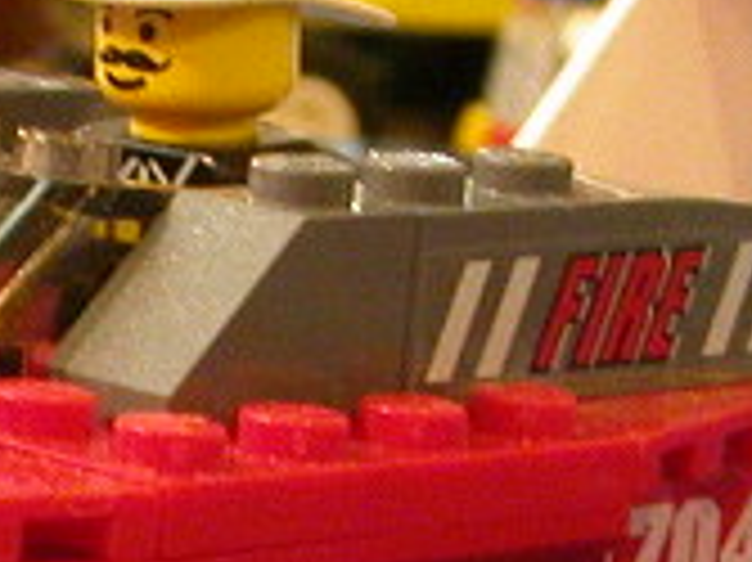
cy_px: 755
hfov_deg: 8.0
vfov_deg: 6.0
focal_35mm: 246
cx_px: 0
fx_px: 5340
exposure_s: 1/11.5
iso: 400
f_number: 3.5
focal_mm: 9.7
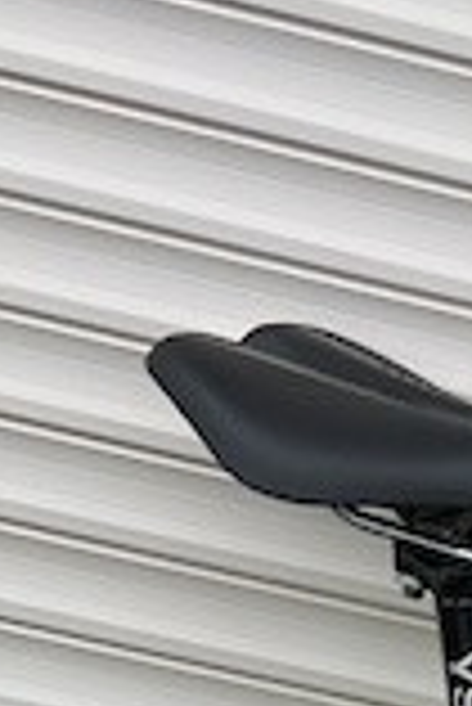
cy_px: 1452
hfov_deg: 8.9
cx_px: 1160
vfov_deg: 12.8
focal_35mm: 138
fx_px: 2708
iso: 50
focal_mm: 5.7
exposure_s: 1/319
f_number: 1.5
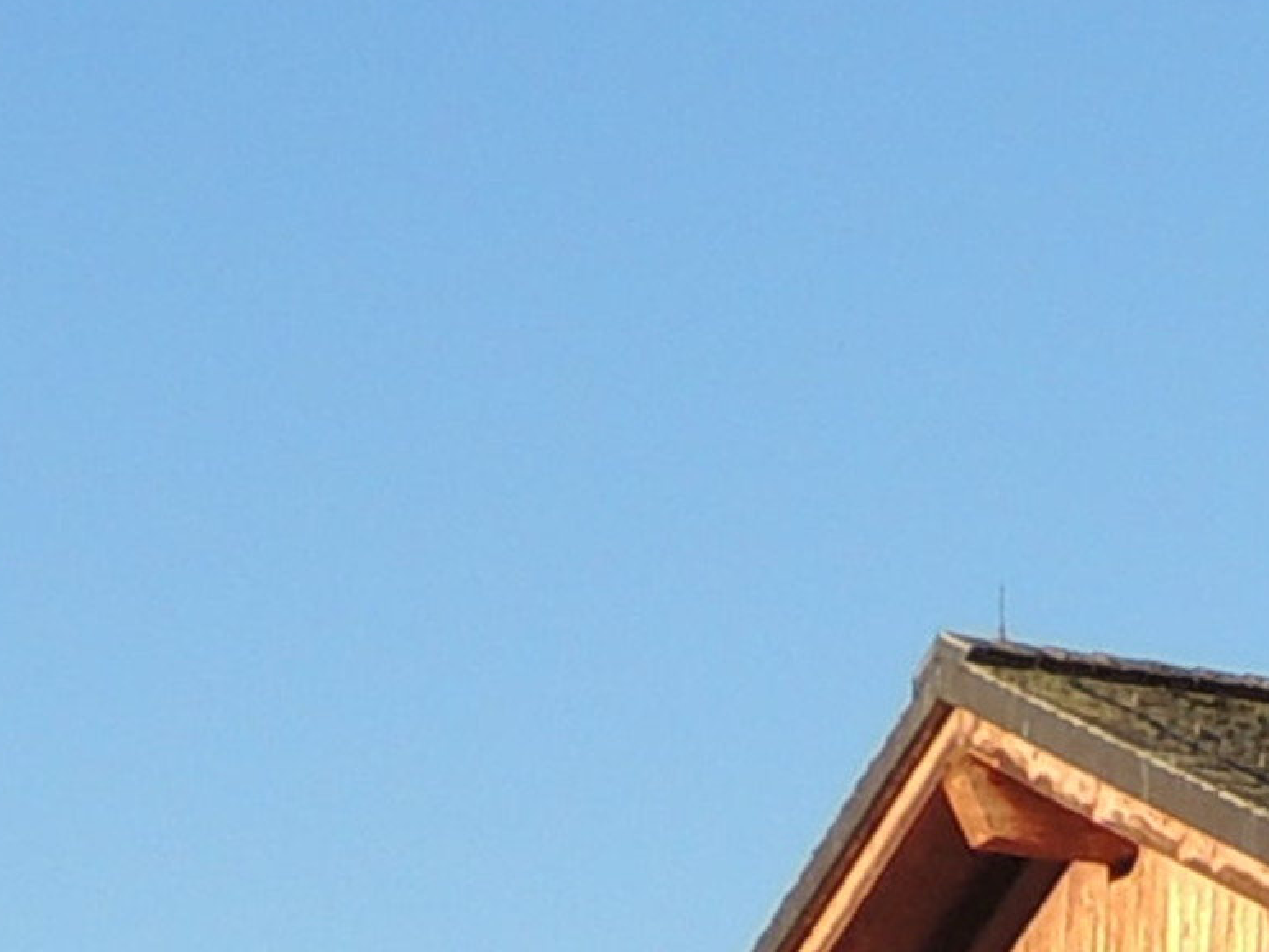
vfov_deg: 9.5
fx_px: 5243
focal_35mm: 143
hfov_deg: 11.9
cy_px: 2029
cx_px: 2774
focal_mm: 4.3
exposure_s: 1/640
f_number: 3
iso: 100
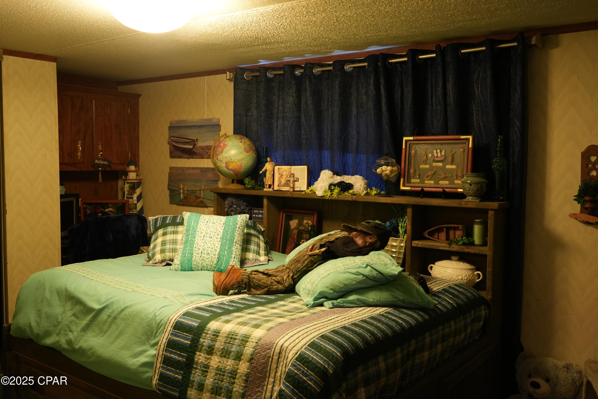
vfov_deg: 41.1
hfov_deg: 58.7
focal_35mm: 32
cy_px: 200
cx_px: 299
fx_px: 532
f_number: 4
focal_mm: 32
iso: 1600
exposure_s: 1/40
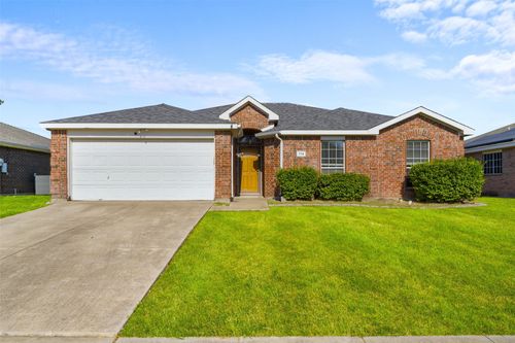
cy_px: 172
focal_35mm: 24
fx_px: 343
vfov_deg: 53.1
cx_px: 258
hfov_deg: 73.8
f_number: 9
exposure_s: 1/3200
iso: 640
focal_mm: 24
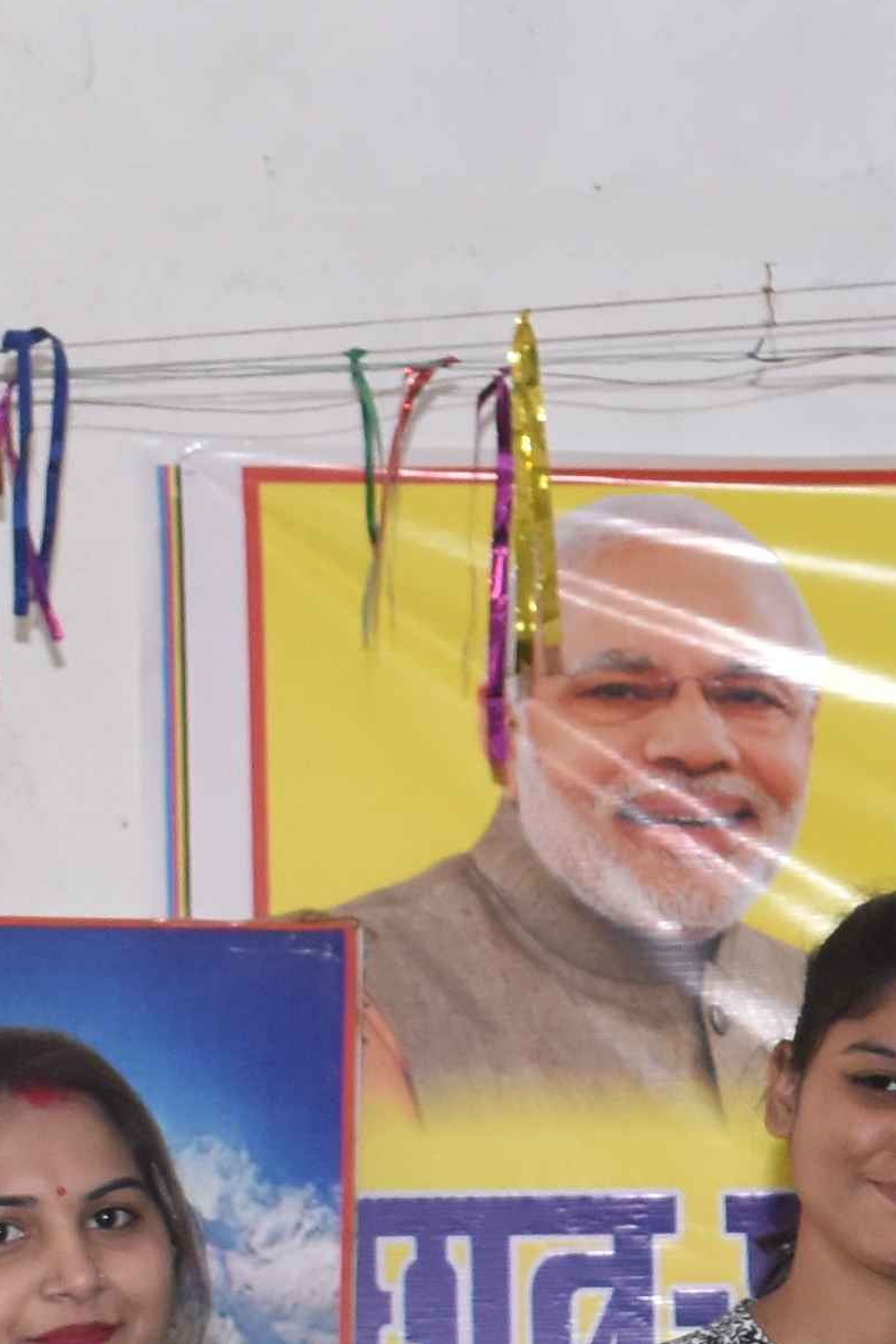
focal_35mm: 221
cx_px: 1839
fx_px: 8230
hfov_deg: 6.1
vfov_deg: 9.3
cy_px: 1395
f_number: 5.6
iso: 800
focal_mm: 29
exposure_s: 1/160
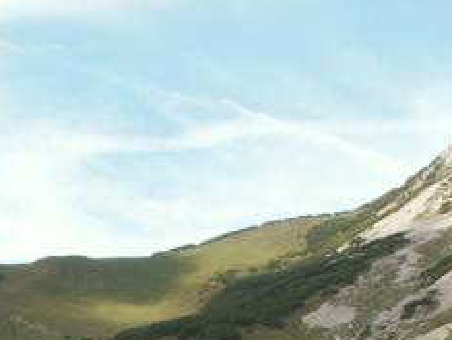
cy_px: 460
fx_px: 1254
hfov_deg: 20.3
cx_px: 118
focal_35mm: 96
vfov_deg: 14.7
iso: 50
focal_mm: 5.86
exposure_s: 1/60
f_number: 8
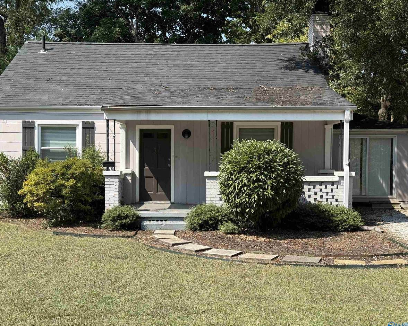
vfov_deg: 29.7
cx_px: 194
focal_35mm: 51
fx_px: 616
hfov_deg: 36.6
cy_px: 166
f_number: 1.78
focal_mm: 6.76
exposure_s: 1/2208
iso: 64
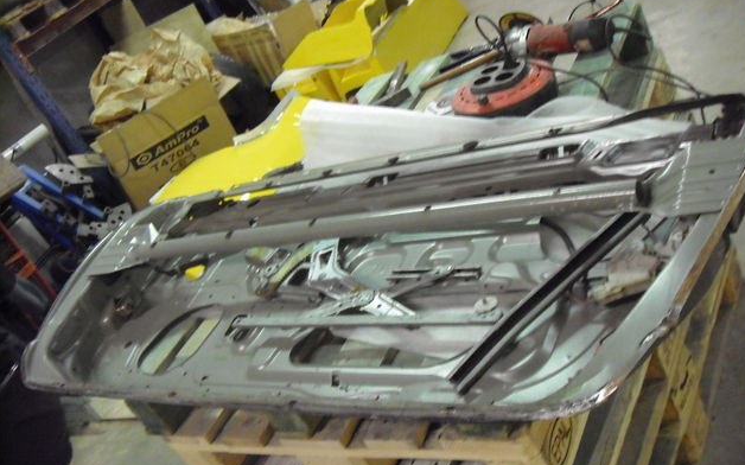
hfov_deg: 49.3
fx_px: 812
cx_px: 378
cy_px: 272
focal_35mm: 40
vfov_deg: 31.9
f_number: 2.7
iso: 800
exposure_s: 1/30
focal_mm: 6.2
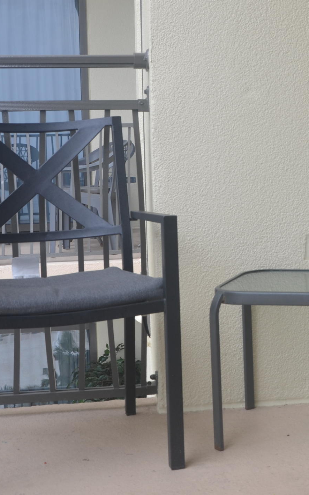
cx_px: 341
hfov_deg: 17.7
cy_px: 205
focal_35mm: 71
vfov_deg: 28.9
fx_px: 957
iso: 200
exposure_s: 1/160
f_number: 6.3
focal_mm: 22
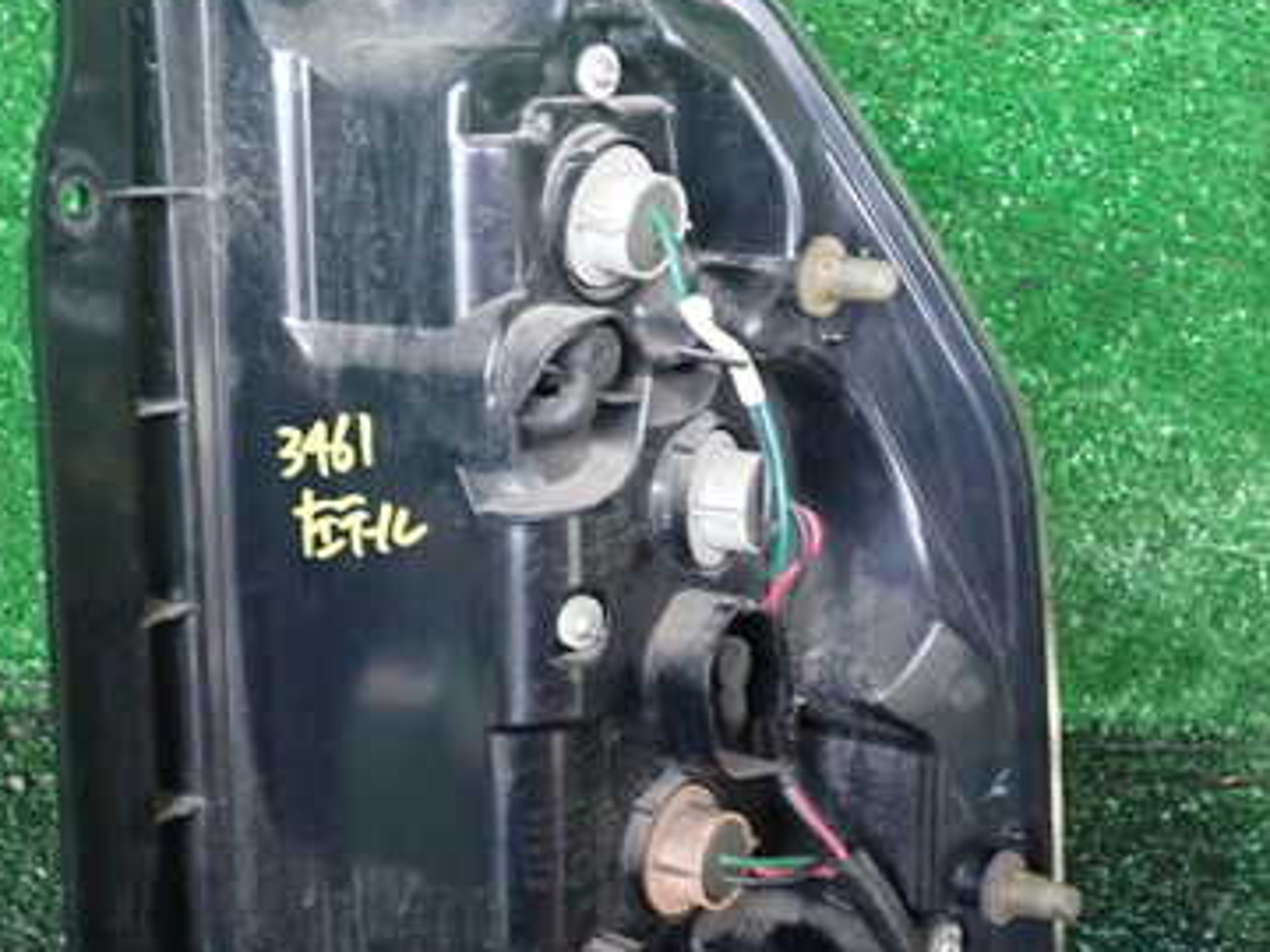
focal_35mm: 50
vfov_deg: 29.1
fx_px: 1834
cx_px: 497
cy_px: 490
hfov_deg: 38.0
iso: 800
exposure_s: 1/25
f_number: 2.3
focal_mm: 5.4
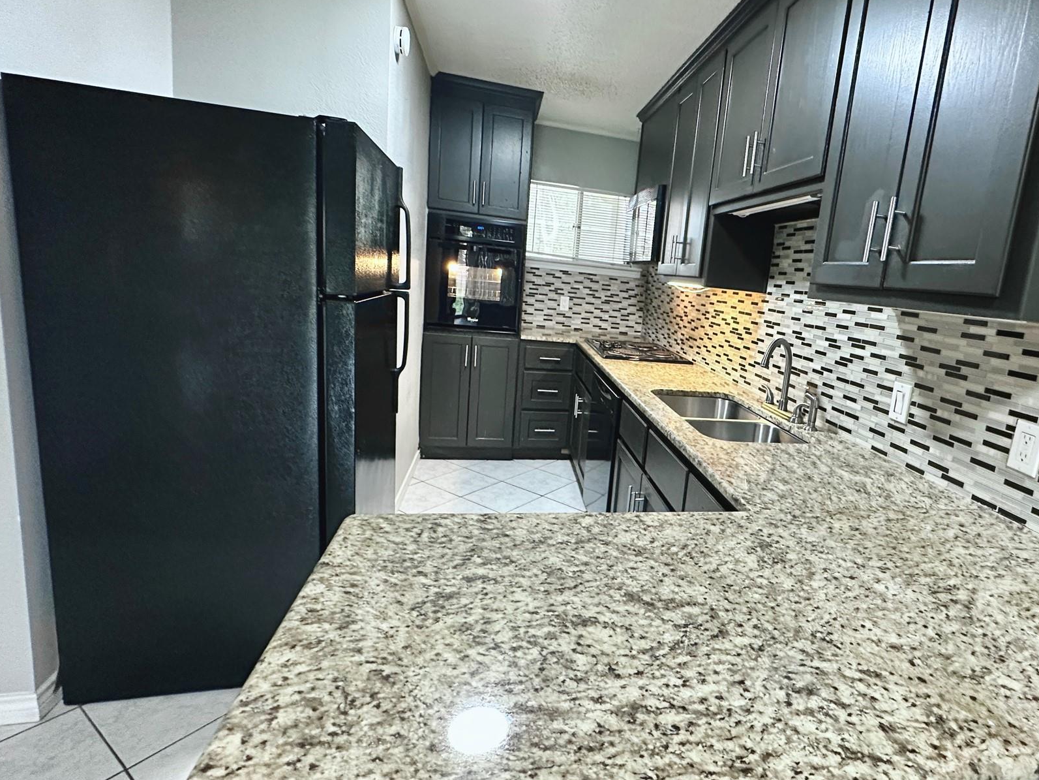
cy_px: 369
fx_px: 540
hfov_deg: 86.3
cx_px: 640
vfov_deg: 71.5
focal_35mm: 18
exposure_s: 1/60
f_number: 2.2
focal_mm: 2.22
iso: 640
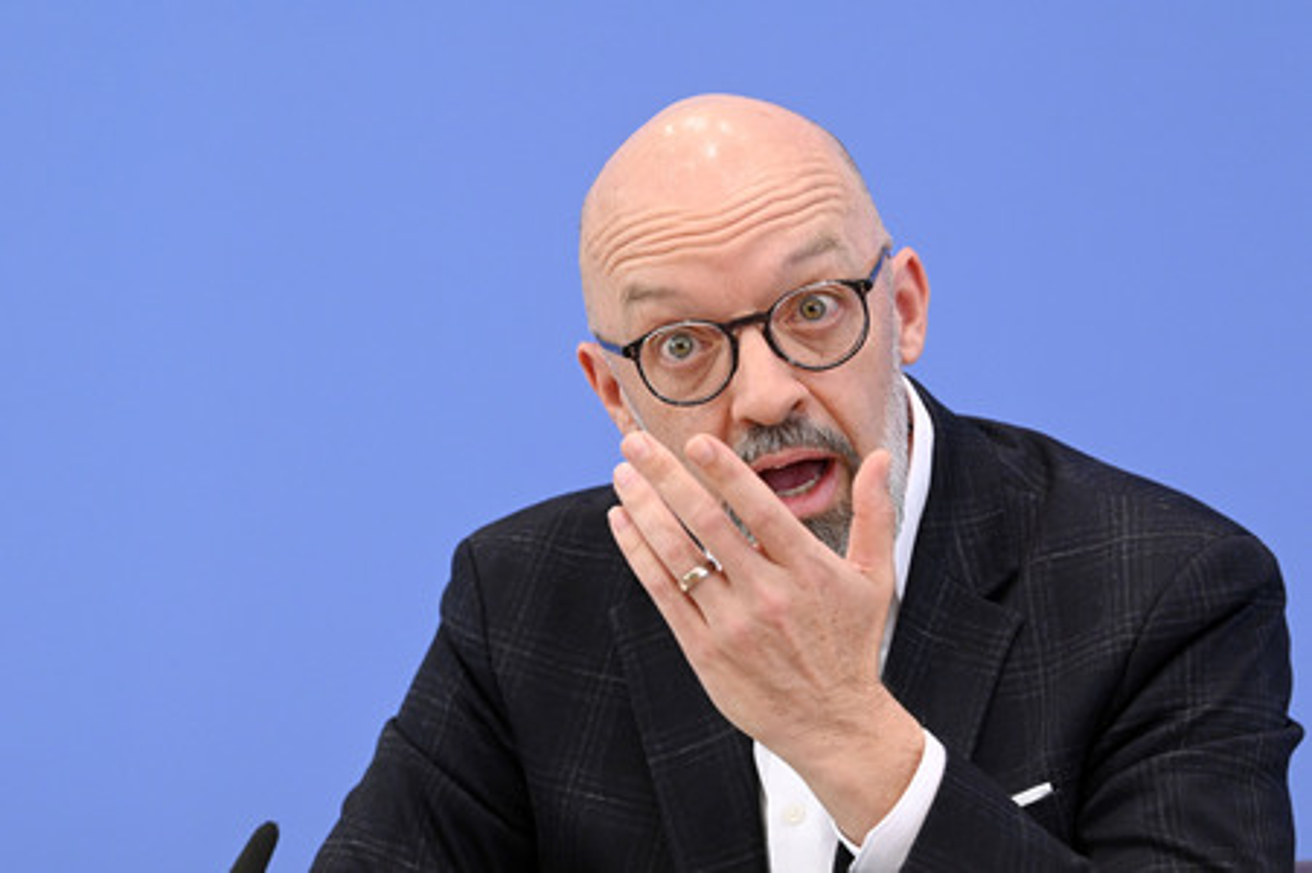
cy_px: 436
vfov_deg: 10.1
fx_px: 4916
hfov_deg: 15.2
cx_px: 656
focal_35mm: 135
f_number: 6.3
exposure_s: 1/400
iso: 3200
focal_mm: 135
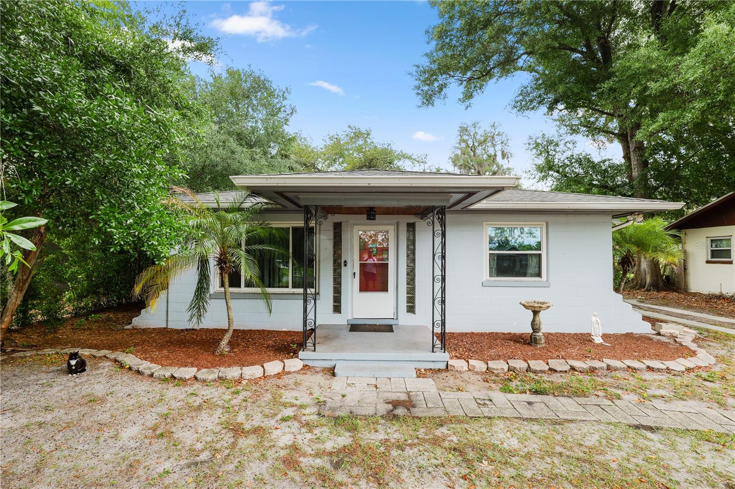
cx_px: 368
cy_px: 244
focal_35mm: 14
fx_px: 286
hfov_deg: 104.3
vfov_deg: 81.2
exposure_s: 1/100
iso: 250
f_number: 10
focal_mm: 14
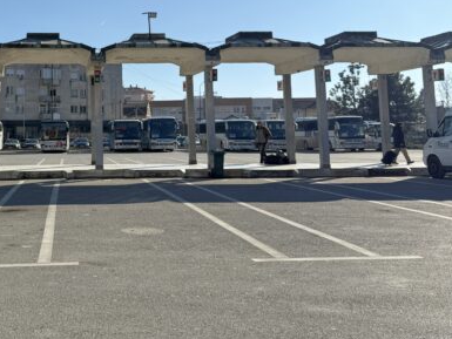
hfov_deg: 41.6
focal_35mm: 43
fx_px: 562
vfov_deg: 32.8
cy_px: 74
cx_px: 80
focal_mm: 6.76
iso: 80
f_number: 1.78
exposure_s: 1/1464
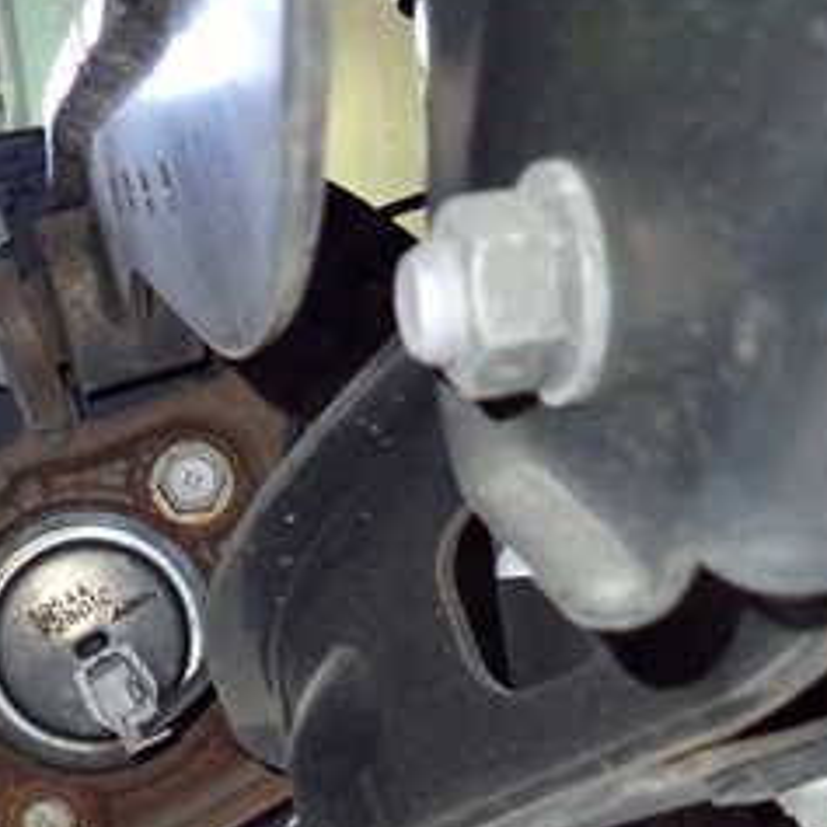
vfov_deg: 30.0
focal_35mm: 56
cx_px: 84
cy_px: 628
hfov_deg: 29.3
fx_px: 1514
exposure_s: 1/30
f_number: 2
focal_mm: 4.5
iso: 640
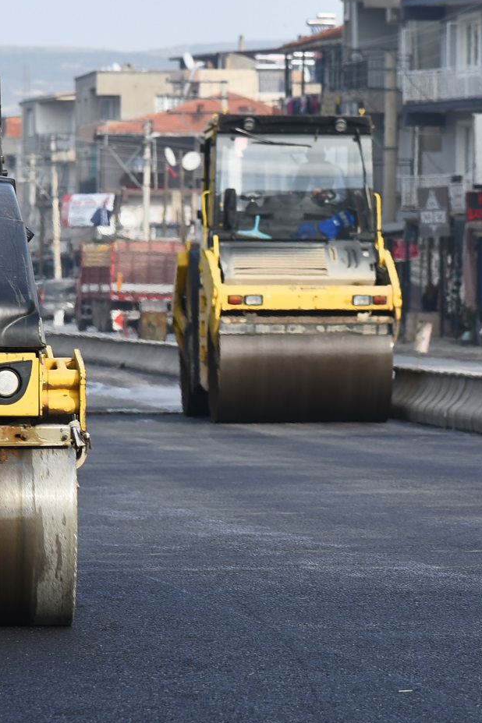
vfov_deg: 7.2
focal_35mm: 285
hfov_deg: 4.8
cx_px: 331
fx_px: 5723
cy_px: 343
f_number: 6.3
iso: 100
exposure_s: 1/160
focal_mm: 120
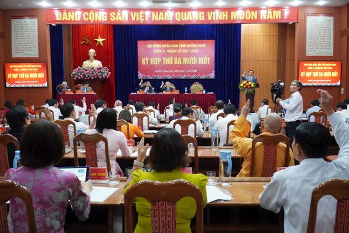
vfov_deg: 43.6
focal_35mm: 30
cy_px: 116
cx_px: 174
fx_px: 291
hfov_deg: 61.9
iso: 4000
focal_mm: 20
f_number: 4
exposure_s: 1/160
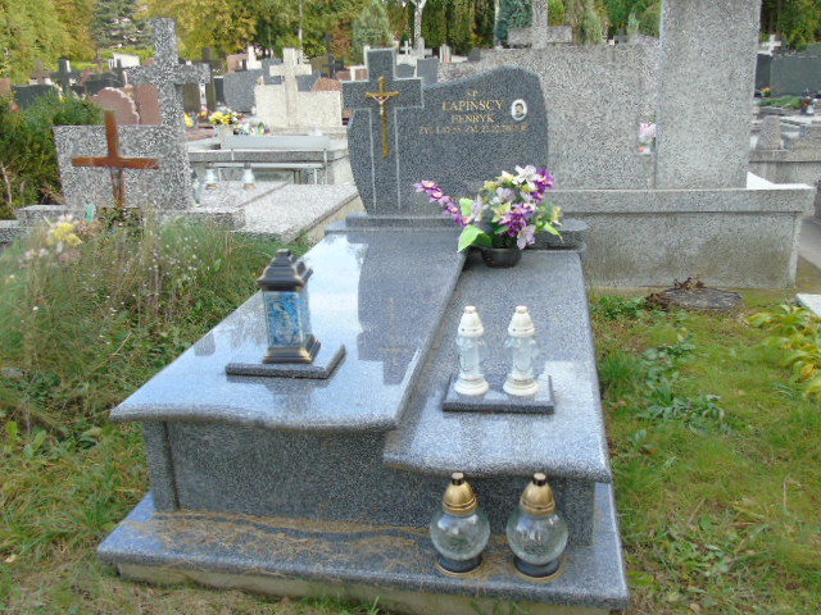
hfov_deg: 61.7
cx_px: 410
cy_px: 308
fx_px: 688
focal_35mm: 29
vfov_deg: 48.2
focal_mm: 5.2
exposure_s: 1/80
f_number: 3.6
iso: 80
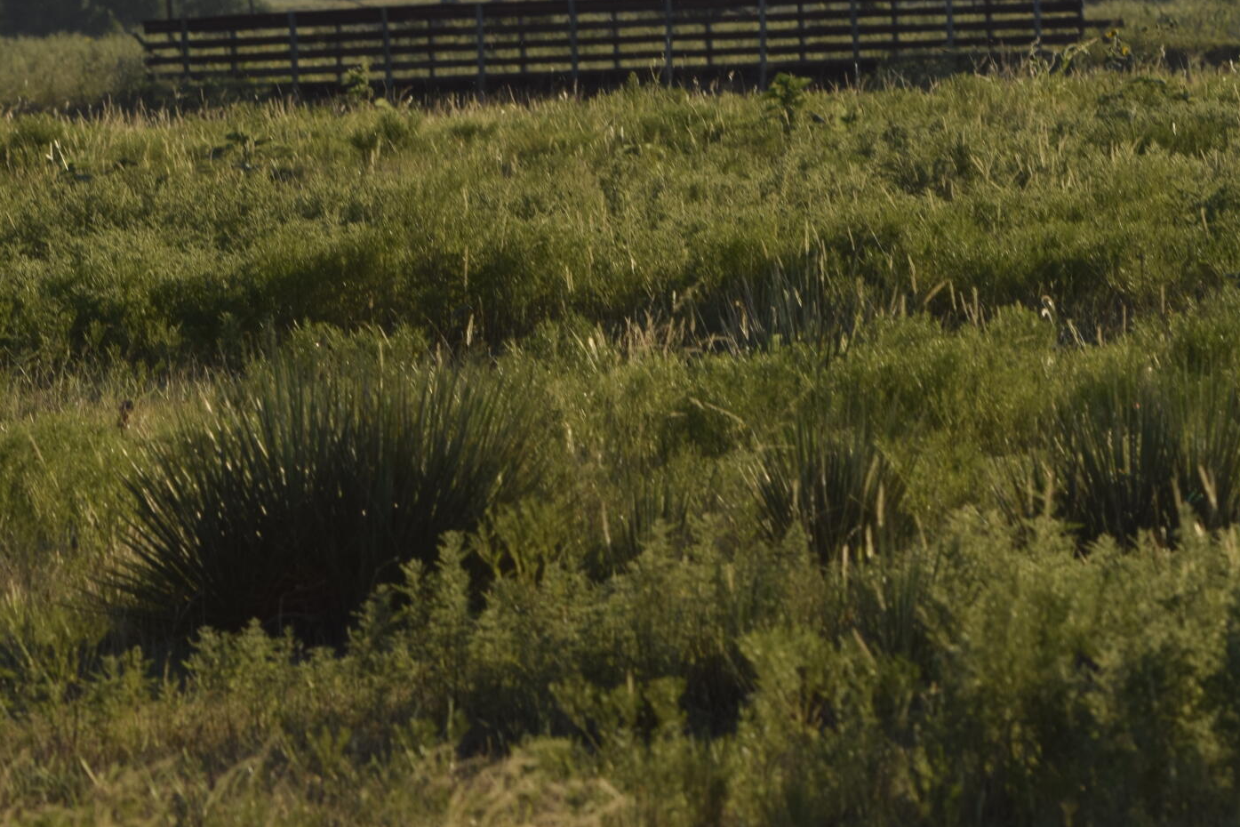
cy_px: 32
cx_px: 820
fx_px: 22215
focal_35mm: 645
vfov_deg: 2.1
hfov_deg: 3.2
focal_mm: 200
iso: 100
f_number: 10
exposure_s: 1/200
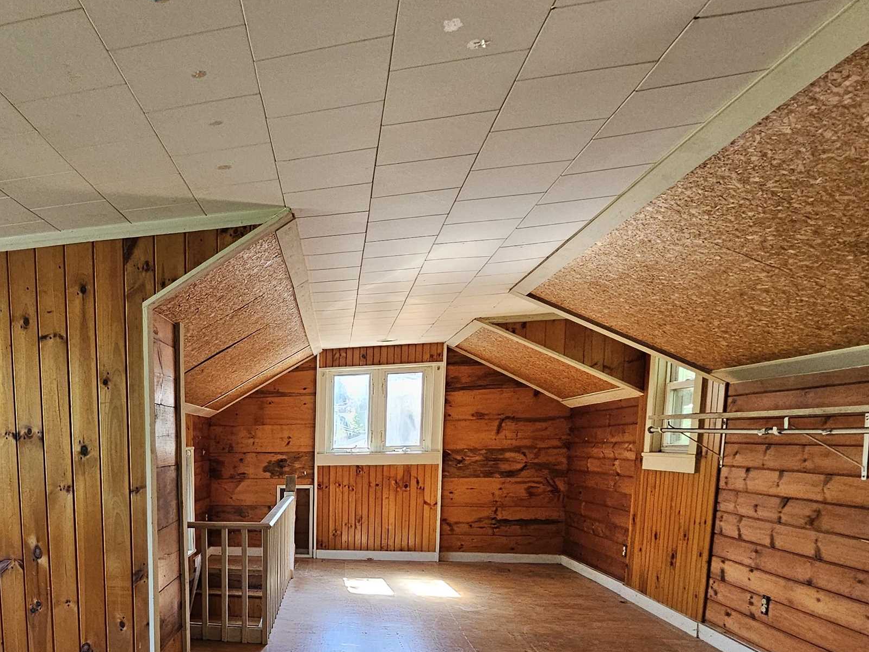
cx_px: 130
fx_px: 628
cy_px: 543
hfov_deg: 61.4
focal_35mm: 25
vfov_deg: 50.7
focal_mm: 2.2
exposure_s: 1/60
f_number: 2.2
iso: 320
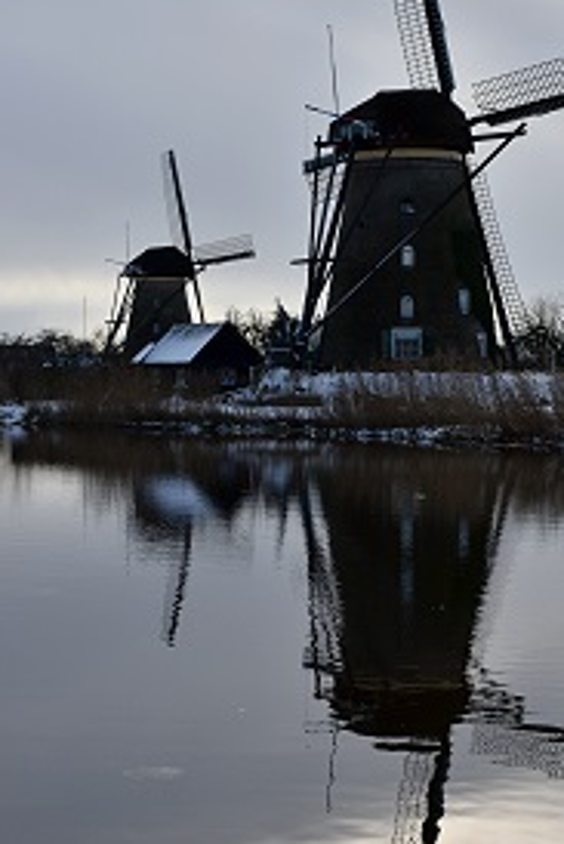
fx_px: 1990
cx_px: 430
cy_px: 396
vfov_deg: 24.0
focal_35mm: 85
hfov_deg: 16.0
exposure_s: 1/640
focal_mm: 35
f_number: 10
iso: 200
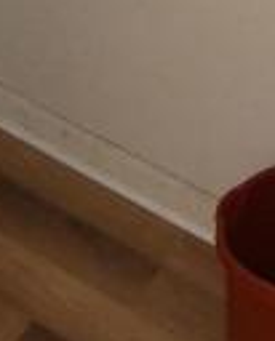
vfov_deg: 15.4
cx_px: 152
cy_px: -328
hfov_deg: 15.3
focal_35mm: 101
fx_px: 1024
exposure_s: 1/60
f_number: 6.3
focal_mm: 12
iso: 5000
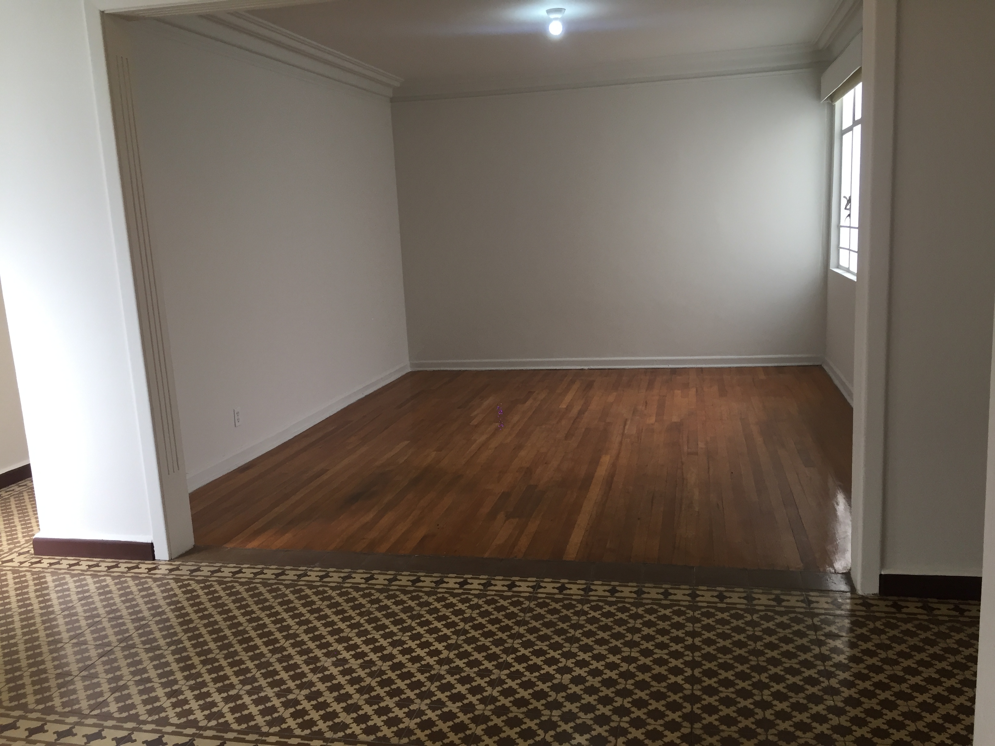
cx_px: 498
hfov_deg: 61.7
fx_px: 834
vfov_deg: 48.2
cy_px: 373
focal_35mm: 29
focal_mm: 4.15
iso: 32
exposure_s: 1/30
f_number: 2.2
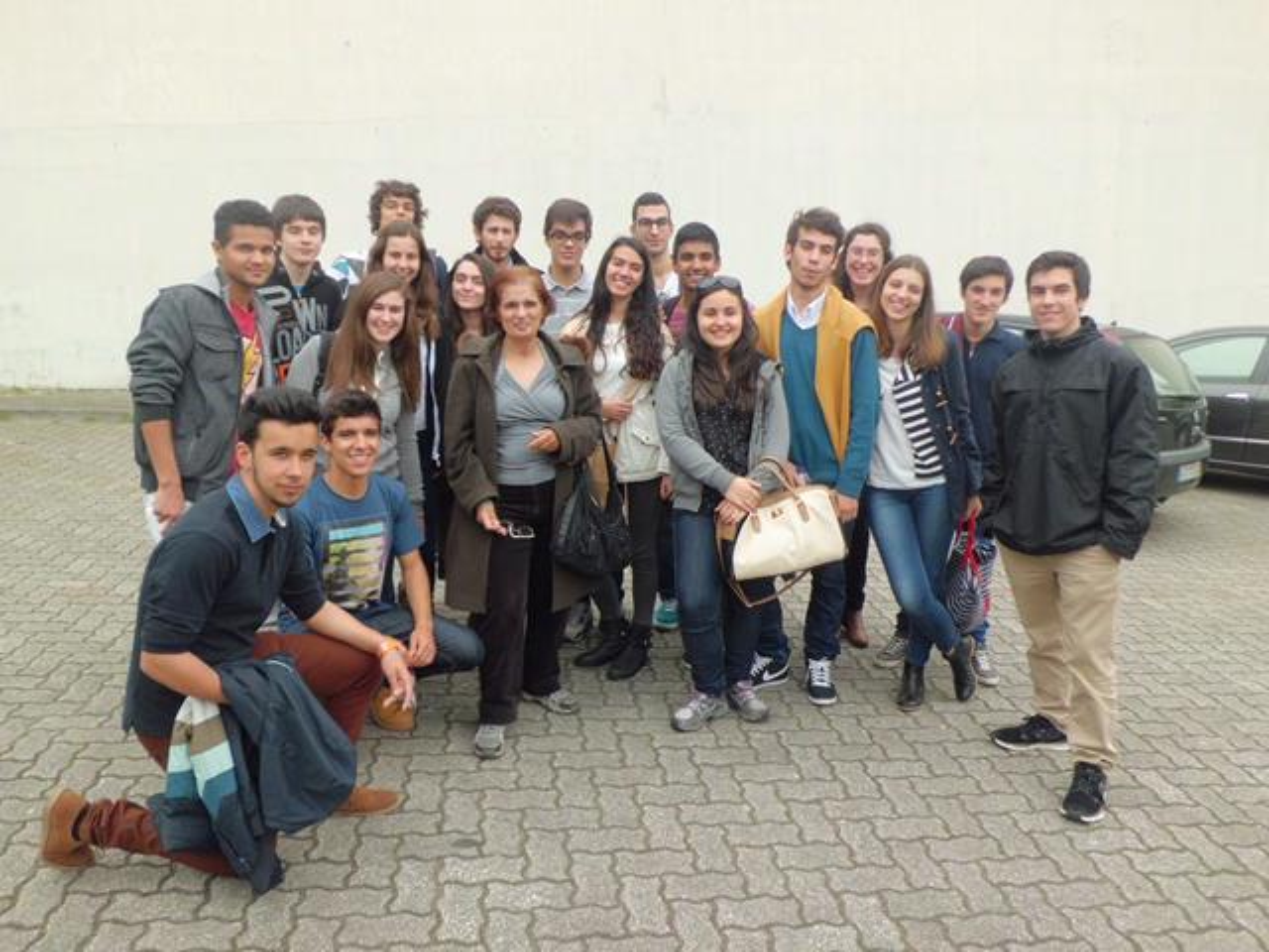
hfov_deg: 67.3
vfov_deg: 53.1
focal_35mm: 26
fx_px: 953
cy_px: 476
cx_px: 634
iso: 100
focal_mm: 4.7
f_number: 2.8
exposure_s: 1/250
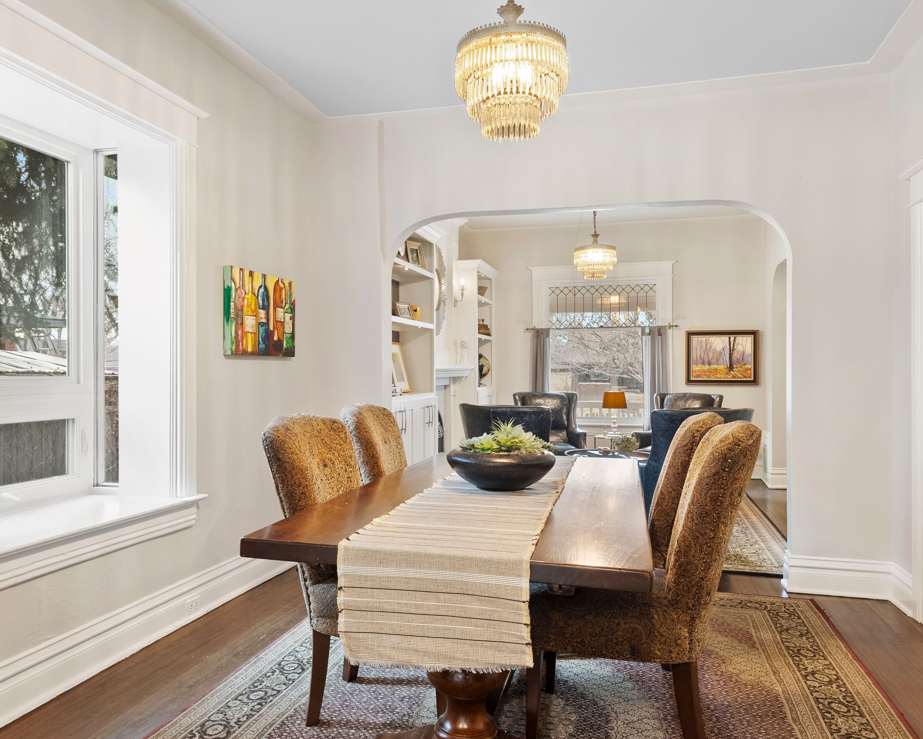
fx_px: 710
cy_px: 382
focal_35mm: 26
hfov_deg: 66.0
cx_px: 432
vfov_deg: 54.9
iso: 800
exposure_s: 1/1.67
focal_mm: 18
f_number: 8
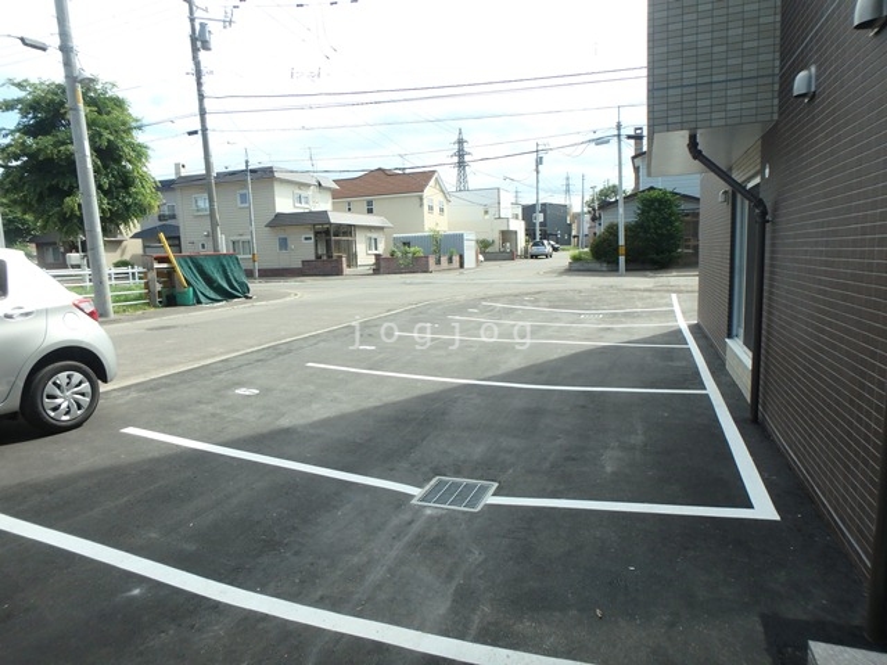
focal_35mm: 21
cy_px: 332
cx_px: 444
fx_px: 538
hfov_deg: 79.0
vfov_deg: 63.4
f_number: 3.5
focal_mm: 3.7
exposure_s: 1/500
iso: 125
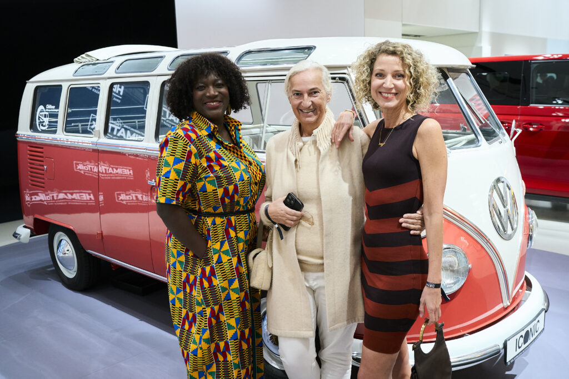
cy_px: 190
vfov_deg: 37.9
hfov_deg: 54.4
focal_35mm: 35
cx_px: 284
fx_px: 553
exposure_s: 1/100
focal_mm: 35
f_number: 4.5
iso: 2500
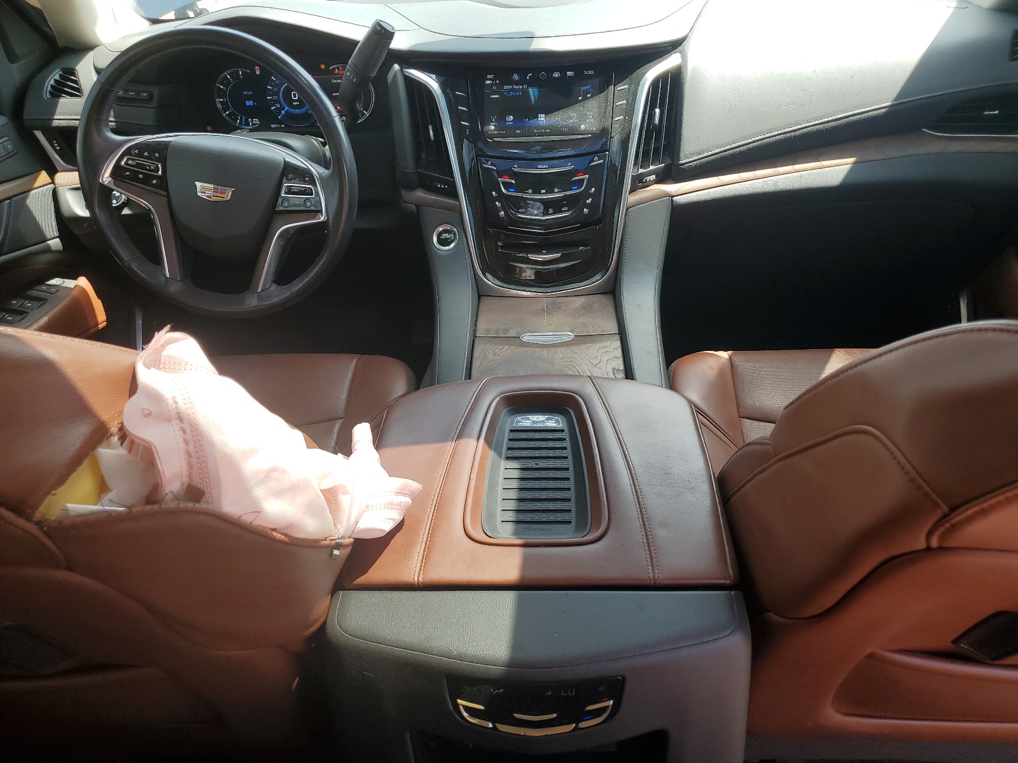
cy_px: 382
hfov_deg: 67.3
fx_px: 765
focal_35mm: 26
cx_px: 509
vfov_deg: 53.1
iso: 50
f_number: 1.5
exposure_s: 1/323
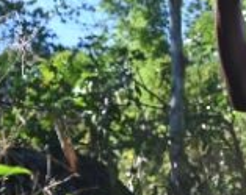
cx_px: 509
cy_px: 87
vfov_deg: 5.4
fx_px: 2071
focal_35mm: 285
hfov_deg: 6.6
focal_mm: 62
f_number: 5.6
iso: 110
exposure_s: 1/250
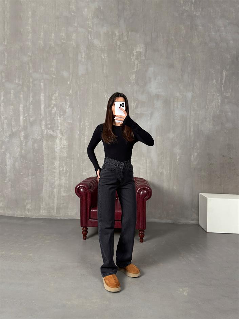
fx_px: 221
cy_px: 160
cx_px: 120
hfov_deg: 56.8
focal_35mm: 24
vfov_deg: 71.6
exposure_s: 1/107
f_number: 1.78
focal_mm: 6.76
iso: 200
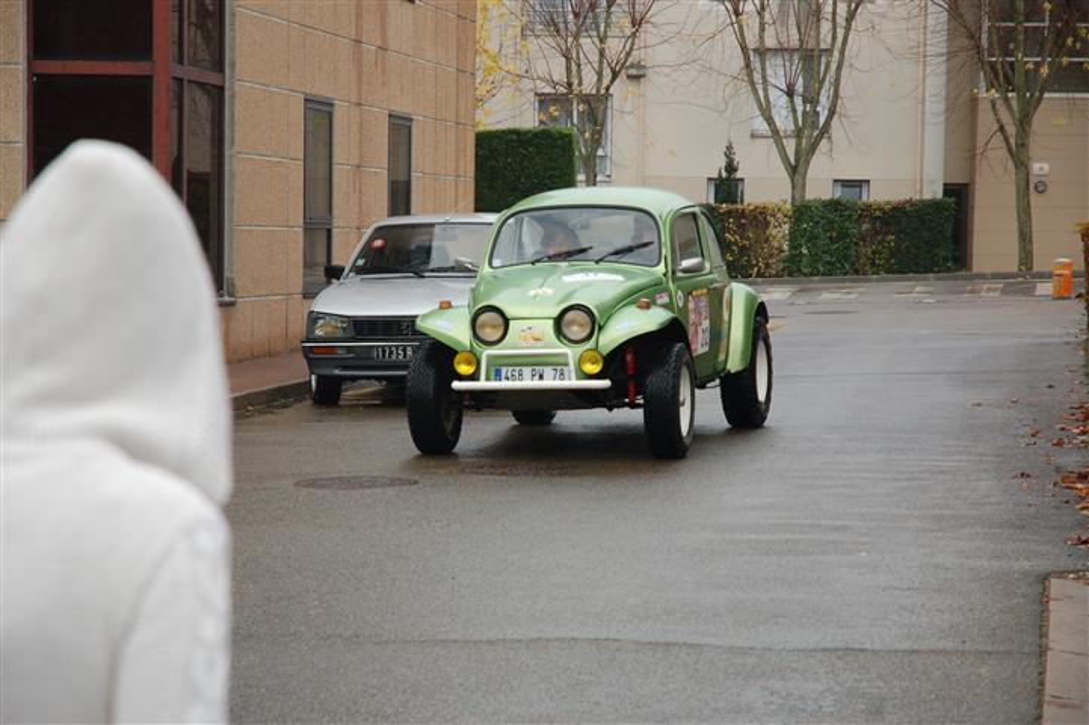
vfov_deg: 13.0
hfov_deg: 19.5
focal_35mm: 105
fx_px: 3175
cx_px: 544
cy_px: 362
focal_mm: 70
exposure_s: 1/320
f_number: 4.5
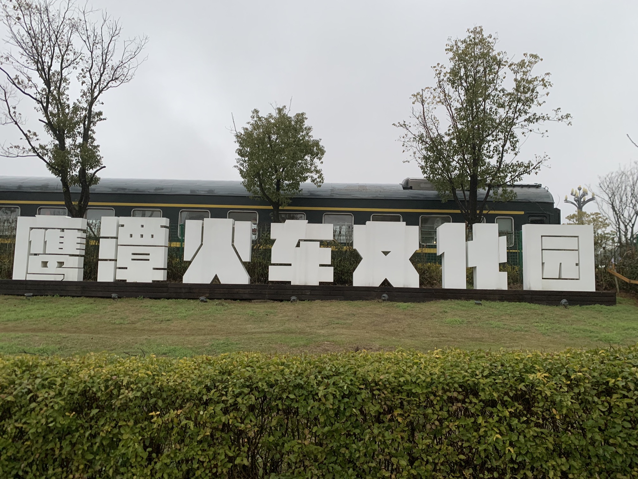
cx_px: 319
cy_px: 240
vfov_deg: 53.1
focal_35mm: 26
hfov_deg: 67.3
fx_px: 479
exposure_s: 1/60
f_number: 1.8
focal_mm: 4.25
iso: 125
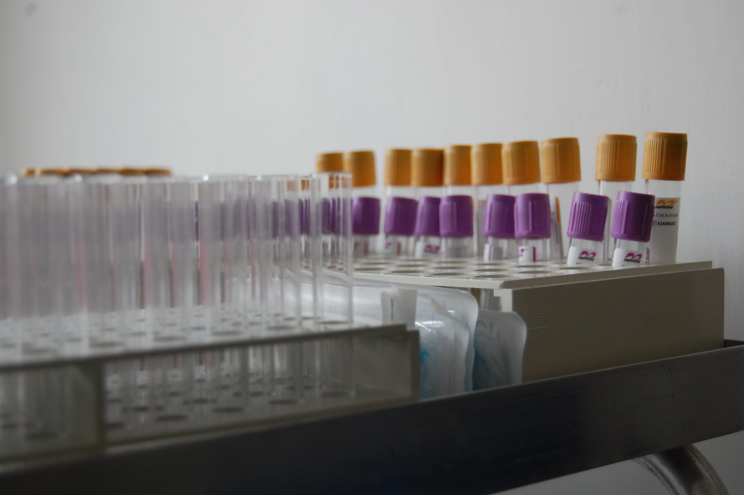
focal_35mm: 57
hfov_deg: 35.1
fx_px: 1177
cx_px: 372
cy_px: 248
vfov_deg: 23.7
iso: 450
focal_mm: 38
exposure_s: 1/30
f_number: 4.8
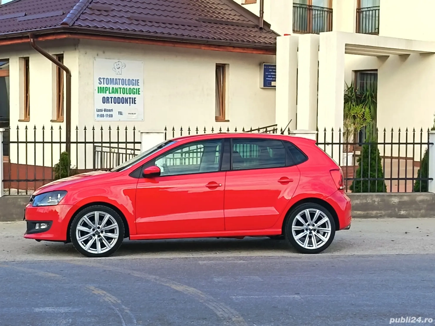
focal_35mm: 64
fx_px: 804
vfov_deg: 22.9
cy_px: 163
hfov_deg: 30.3
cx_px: 218
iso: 100
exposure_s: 1/213
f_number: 1.75
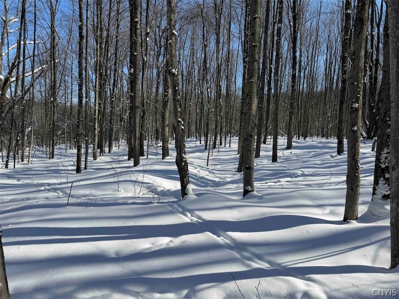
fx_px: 277
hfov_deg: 71.6
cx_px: 200
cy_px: 150
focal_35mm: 24
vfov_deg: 56.8
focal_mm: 6.76
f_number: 1.78
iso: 80
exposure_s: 1/4673
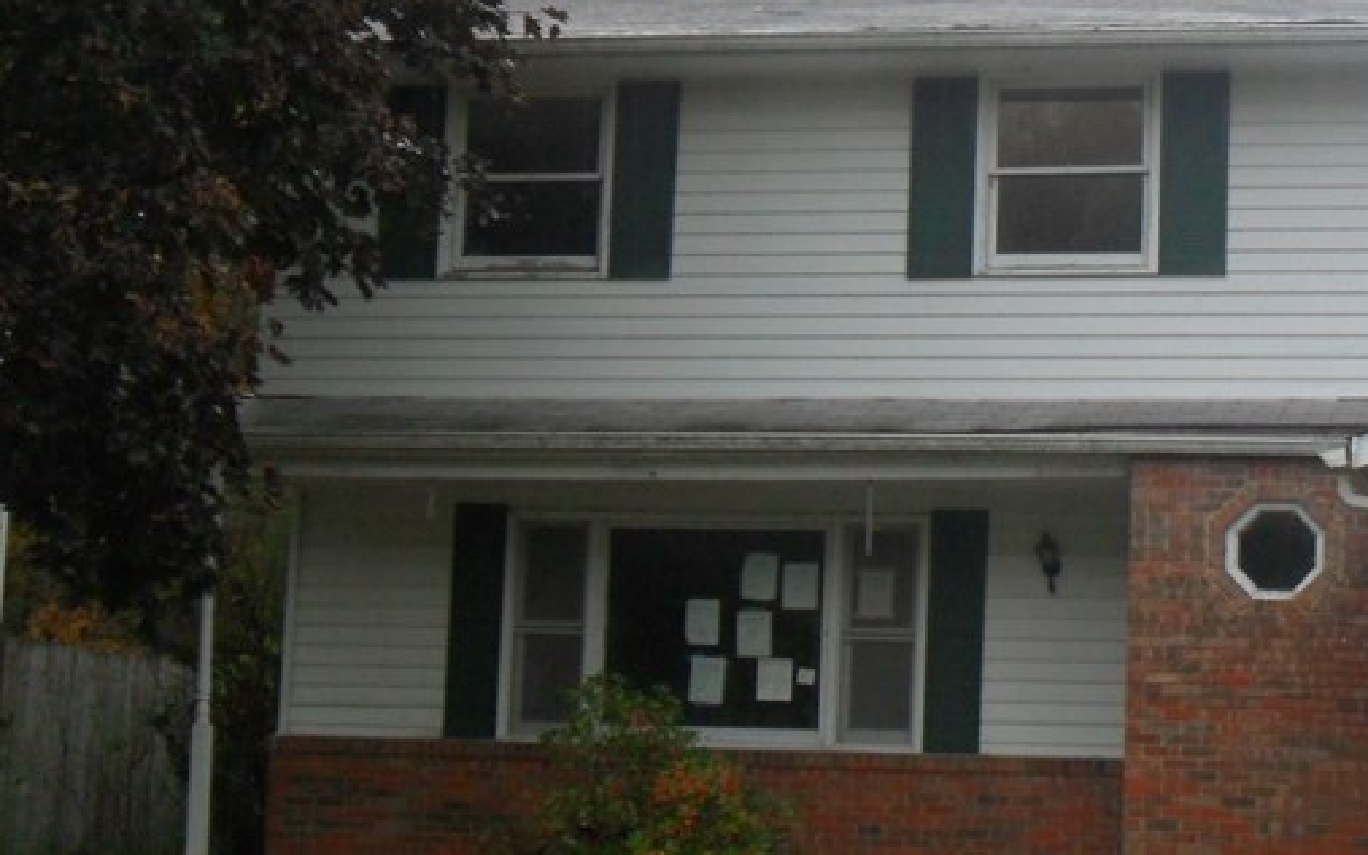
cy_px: 405
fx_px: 2796
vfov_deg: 17.4
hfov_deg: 26.3
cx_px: 1311
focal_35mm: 75
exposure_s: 1/45
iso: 160
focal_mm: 6.3
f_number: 3
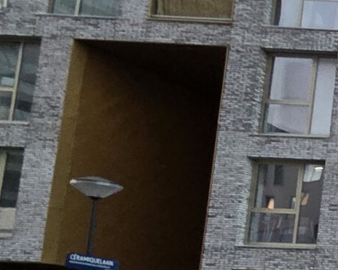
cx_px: 882
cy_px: 274
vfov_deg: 21.1
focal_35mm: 70
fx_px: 700
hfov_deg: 13.7
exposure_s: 1/100
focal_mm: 2.2
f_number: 2.2
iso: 80
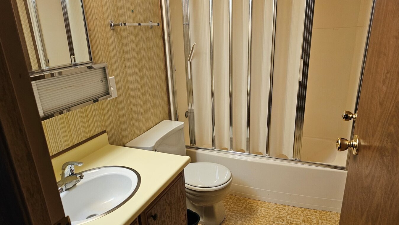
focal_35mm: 26
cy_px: 131
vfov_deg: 44.2
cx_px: 198
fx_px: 275
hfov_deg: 71.9
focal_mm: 6.3
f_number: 1.7
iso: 400
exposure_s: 1/120
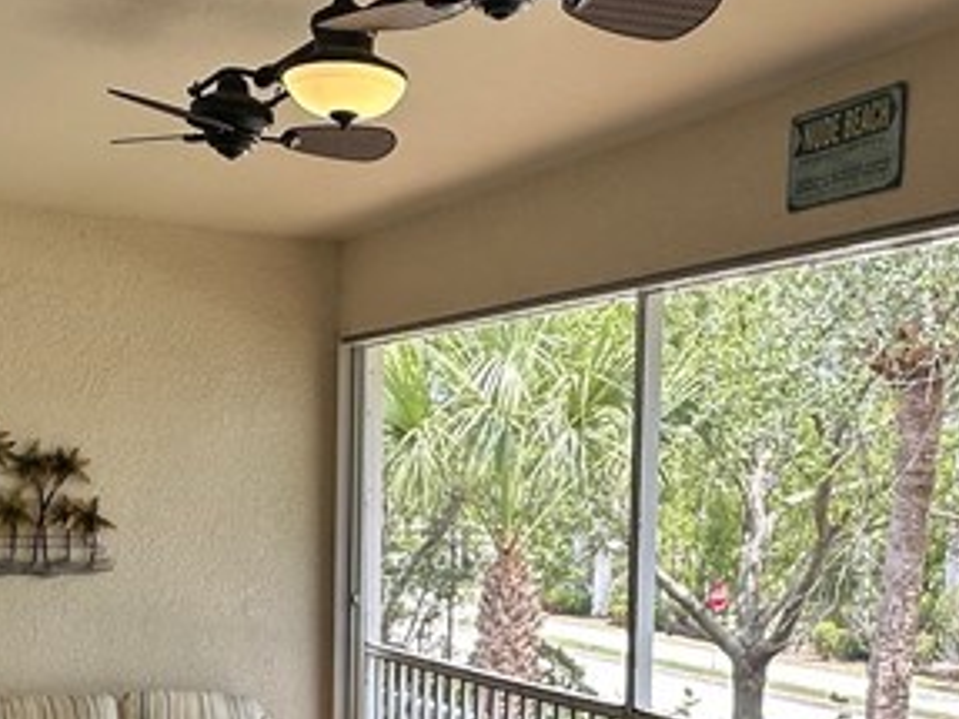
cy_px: 562
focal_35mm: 50
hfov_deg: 38.1
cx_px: 545
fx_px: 1385
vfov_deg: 28.5
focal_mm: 2.22
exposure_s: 1/128
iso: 40
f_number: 2.2
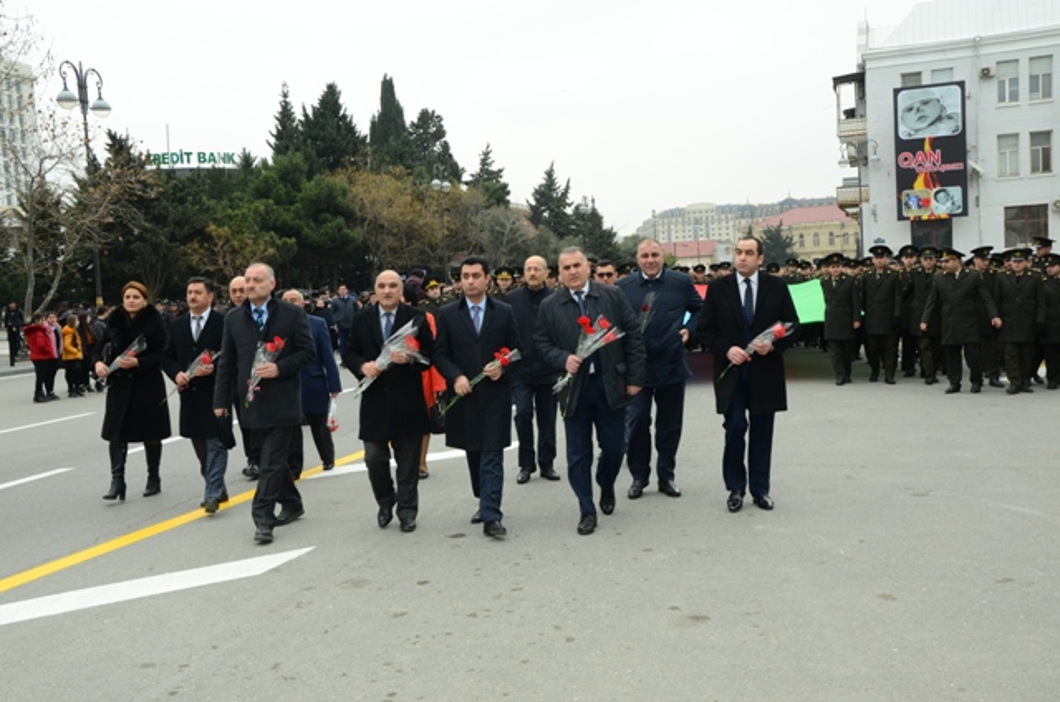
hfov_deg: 51.4
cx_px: 530
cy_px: 351
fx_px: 1102
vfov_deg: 35.3
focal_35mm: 38
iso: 500
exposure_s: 1/250
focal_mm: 25
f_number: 7.1
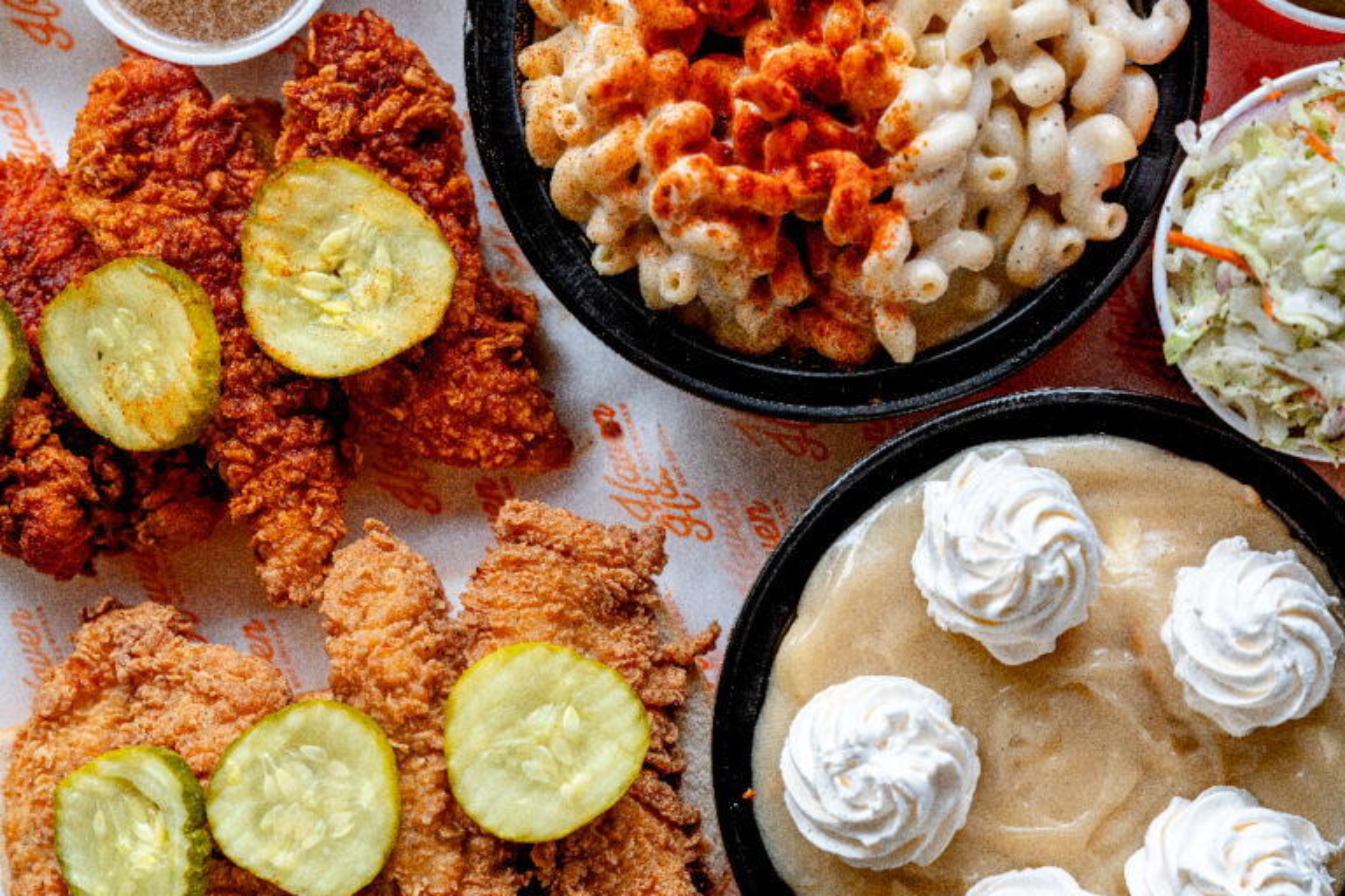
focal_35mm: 70
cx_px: 672
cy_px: 448
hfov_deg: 28.8
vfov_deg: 19.5
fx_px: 2615
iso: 800
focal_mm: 70
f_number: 5
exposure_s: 1/160
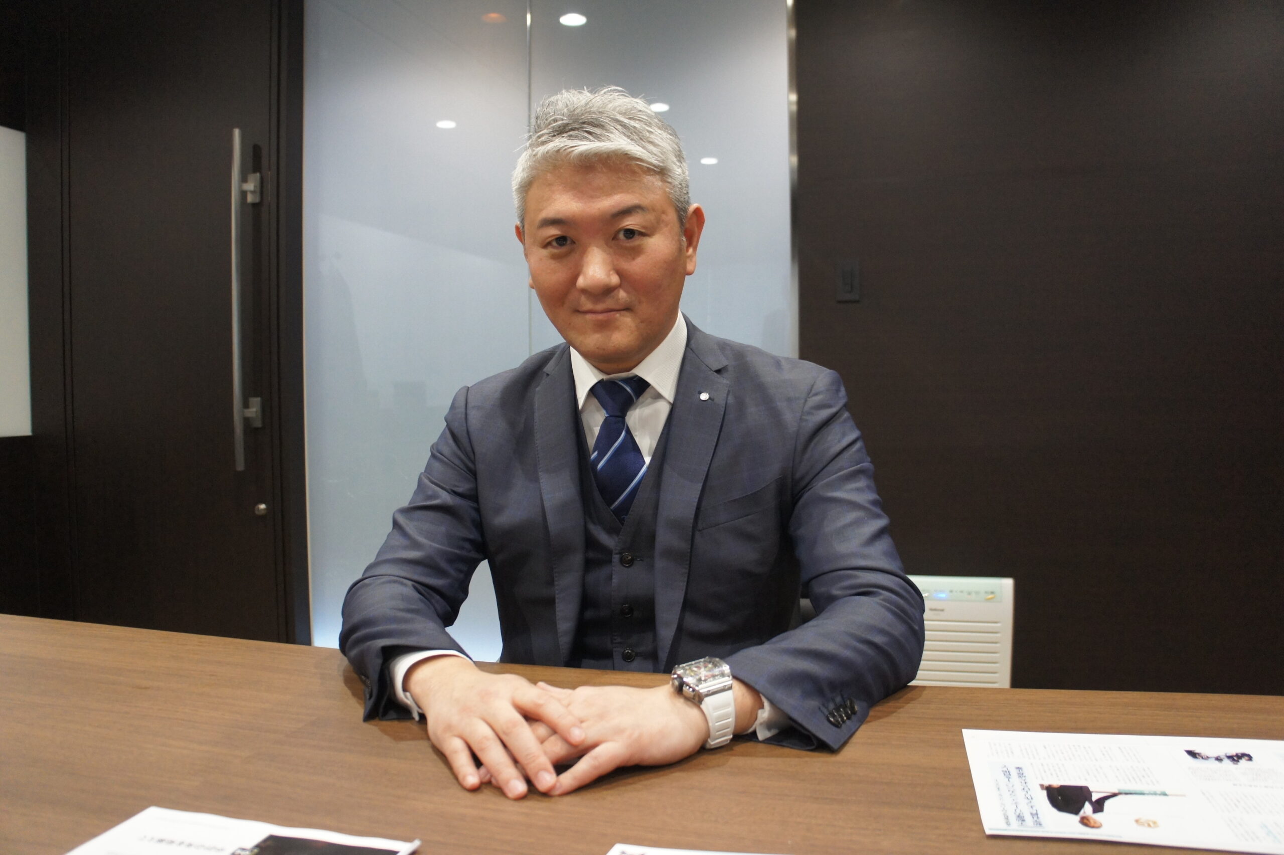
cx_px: 642
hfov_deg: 67.4
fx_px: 962
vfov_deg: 47.9
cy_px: 428
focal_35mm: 27
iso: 1600
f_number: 3.5
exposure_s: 1/80
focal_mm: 18
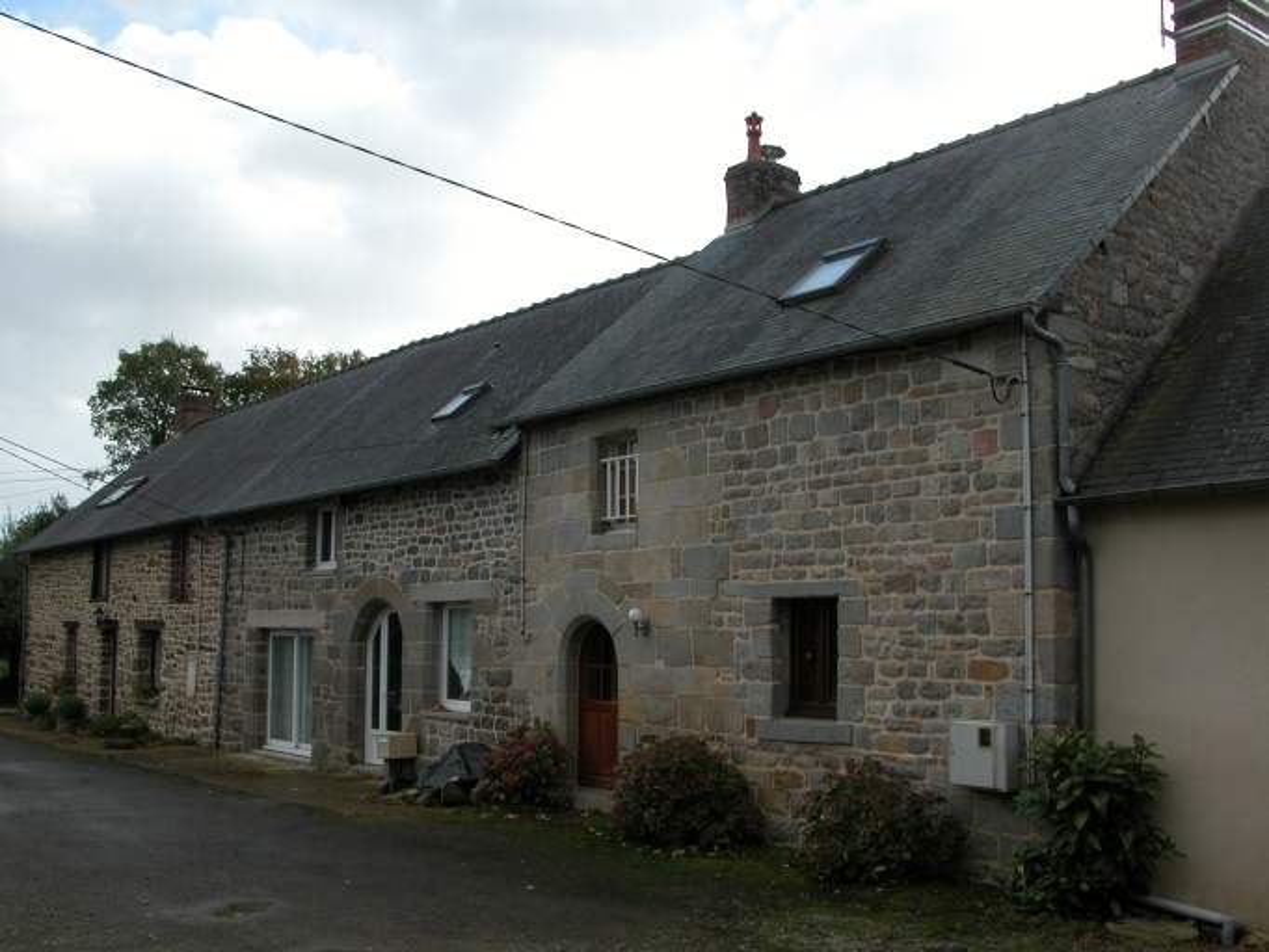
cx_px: 634
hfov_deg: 52.6
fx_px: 1284
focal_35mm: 35
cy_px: 476
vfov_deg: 40.7
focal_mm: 8.9
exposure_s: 1/231
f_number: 5
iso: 100
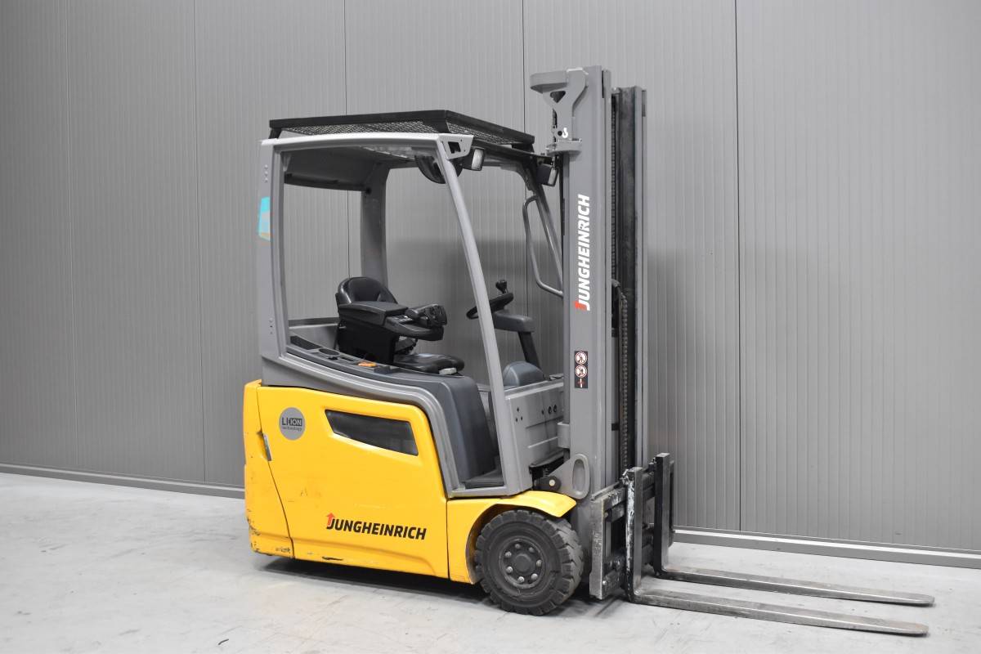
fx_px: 1022
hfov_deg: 51.3
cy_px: 327
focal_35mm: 38
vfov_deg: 35.5
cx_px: 490
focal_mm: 25
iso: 1600
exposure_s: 1/30
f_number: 5
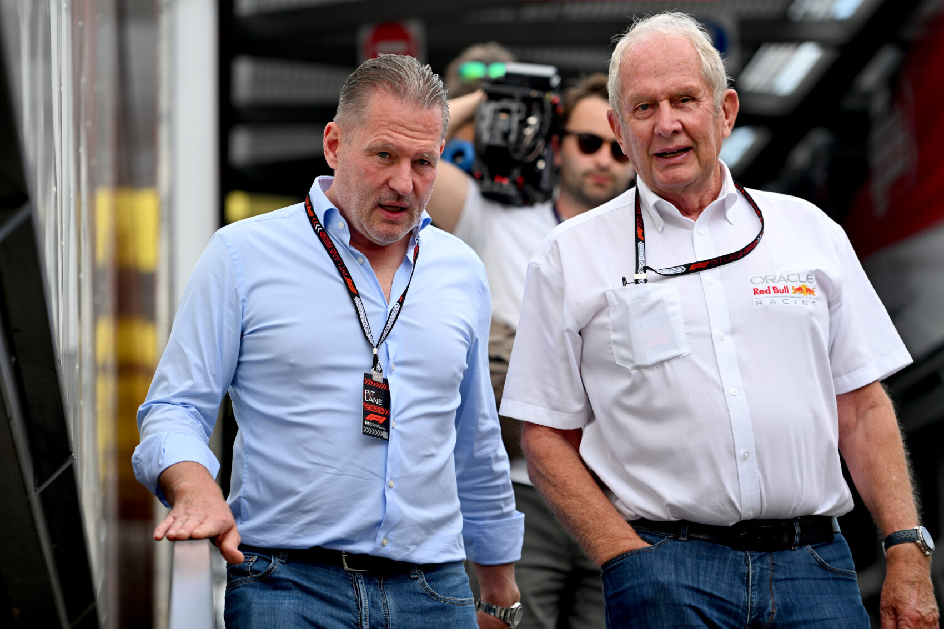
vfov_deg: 10.2
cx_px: 472
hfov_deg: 15.2
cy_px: 314
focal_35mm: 135
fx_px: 3539
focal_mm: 135
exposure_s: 1/800
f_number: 2.8
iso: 100
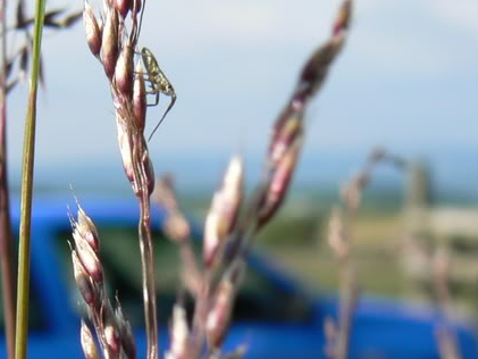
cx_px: 103
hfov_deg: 13.5
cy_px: 308
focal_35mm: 146
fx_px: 2017
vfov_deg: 10.1
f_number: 6.3
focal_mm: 10.1
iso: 80
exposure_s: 1/500
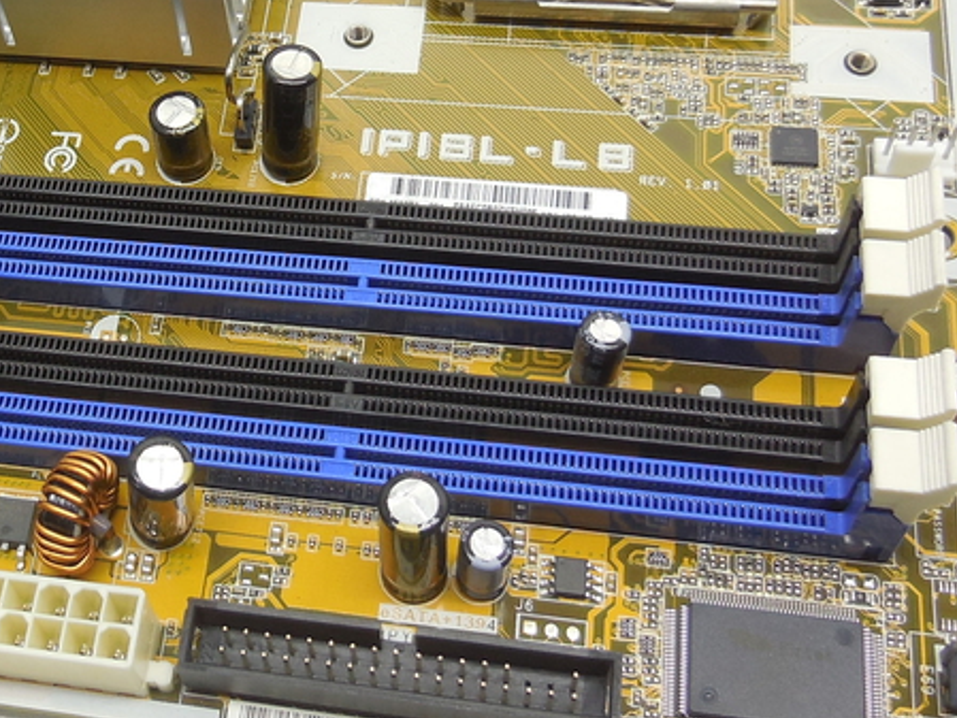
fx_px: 1576
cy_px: 230
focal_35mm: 57
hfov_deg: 32.6
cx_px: 158
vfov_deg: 25.5
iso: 125
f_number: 3.1
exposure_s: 1/80
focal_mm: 4.5
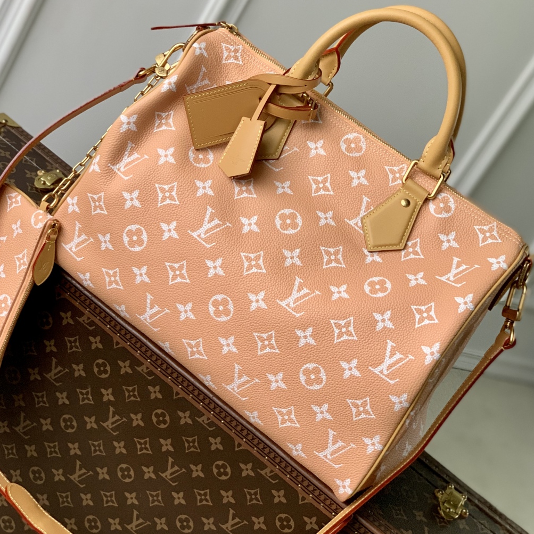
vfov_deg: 26.0
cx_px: 270
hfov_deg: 26.1
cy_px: 192
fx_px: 1152
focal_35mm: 66
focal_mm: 6
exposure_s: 1/119
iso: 125
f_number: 2.4
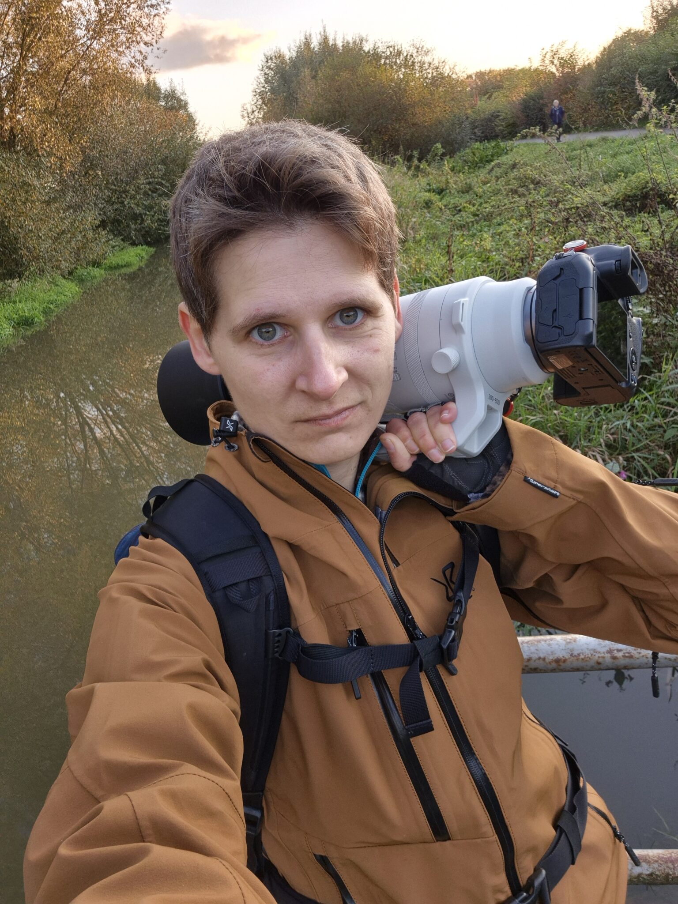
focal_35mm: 25
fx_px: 653
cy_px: 452
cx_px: 339
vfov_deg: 69.4
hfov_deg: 54.9
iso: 80
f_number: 2.2
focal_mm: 3.3
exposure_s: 1/100
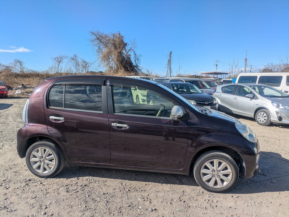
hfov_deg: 69.4
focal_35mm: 25
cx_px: 144
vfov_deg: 54.9
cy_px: 108
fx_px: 209
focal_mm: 5.43
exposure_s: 1/2732
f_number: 1.89
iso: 46
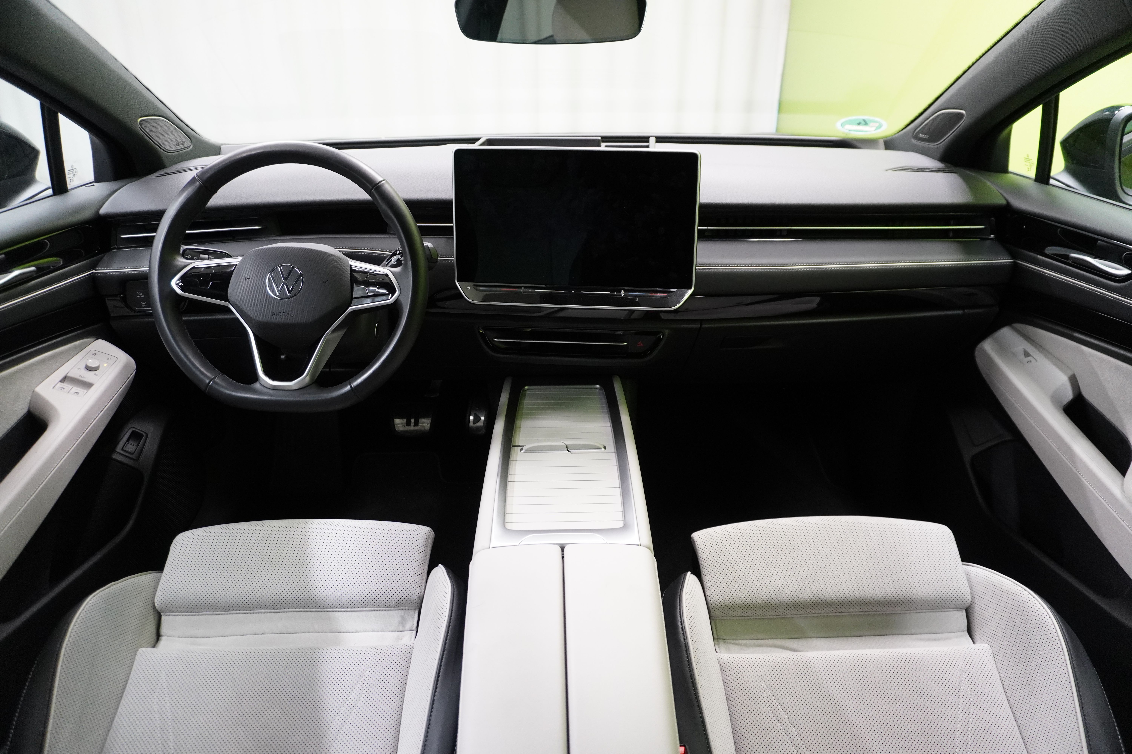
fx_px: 755
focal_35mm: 24
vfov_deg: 53.1
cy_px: 377
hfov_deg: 73.7
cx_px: 566
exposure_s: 1/30
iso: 1250
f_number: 3.5
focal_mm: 16
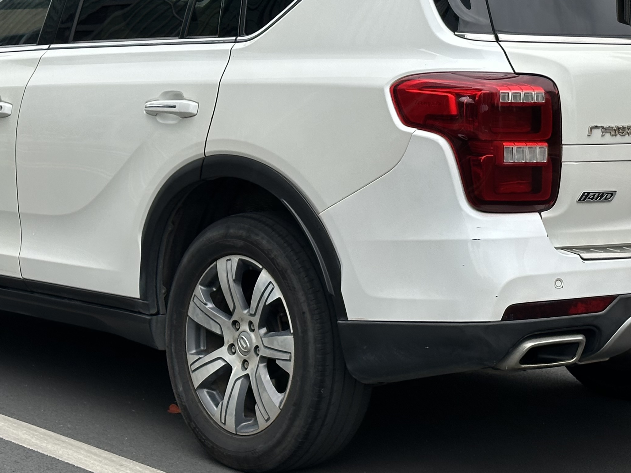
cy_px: 75
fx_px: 1713
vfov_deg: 15.6
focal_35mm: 94
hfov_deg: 20.9
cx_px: 331
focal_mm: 6.86
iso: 64
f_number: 1.78
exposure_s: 1/2890
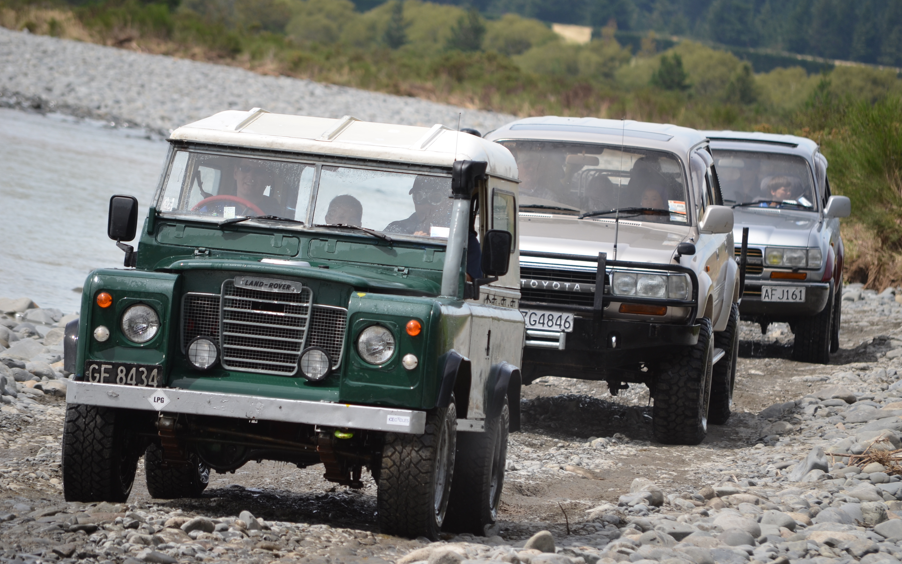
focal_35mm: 306
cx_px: 451
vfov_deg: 4.3
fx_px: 7522
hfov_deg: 6.9
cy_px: 267
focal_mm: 200
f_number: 6.3
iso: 200
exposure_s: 1/640
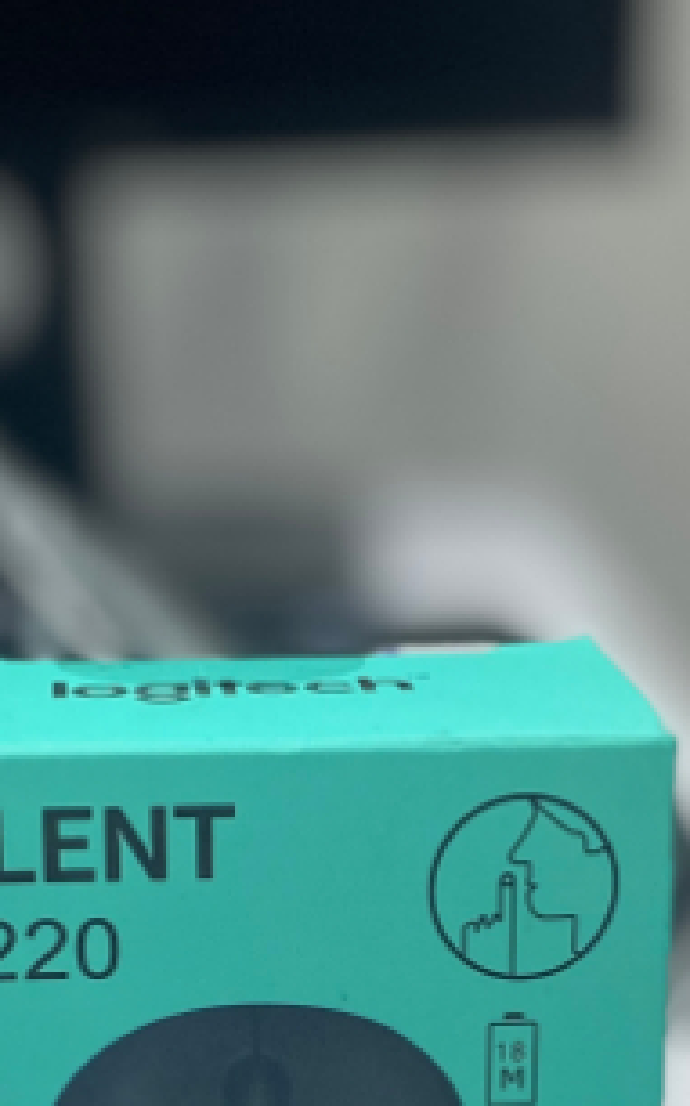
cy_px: 954
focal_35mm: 90
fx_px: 2710
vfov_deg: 22.6
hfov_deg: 14.5
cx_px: 289
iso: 100
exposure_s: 1/100
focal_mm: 4.25
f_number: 1.8
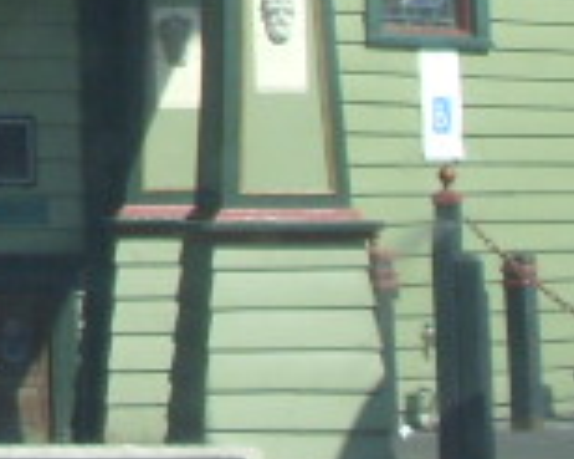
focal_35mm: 247
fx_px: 4193
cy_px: -358
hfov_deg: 7.1
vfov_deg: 6.1
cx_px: -1066
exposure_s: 1/192
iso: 50
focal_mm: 6.3
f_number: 4.9
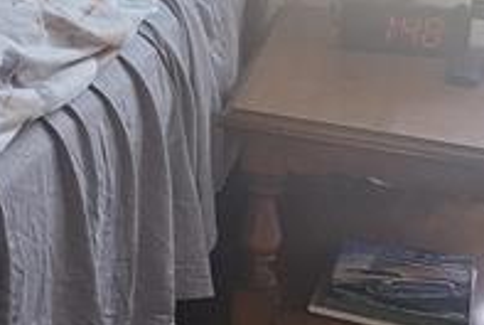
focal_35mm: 124
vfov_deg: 10.6
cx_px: -302
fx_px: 1670
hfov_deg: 15.0
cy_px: -220
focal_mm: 5.54
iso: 64
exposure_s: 1/40
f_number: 1.8
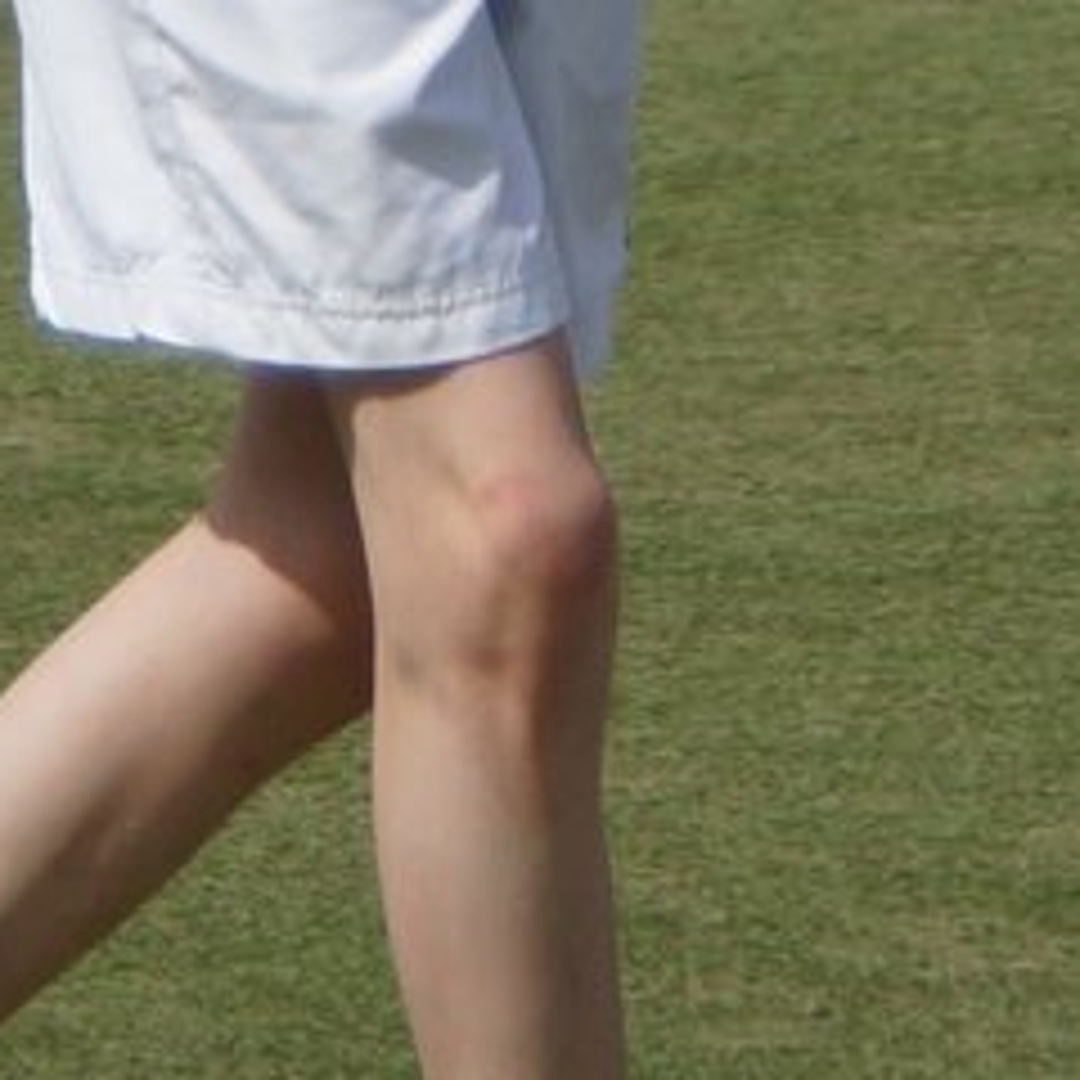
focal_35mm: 408
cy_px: -936
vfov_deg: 4.3
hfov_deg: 4.3
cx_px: 616
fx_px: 14395
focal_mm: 75
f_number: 5.6
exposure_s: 1/2000
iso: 200
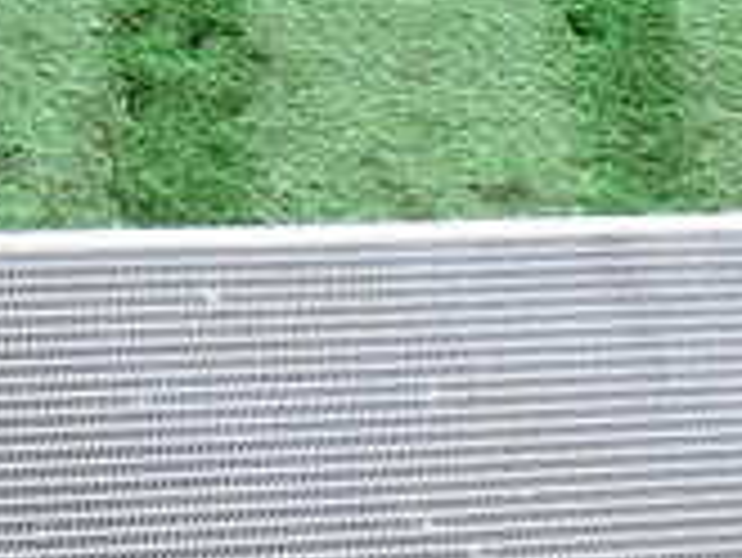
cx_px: 198
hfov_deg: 15.0
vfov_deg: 10.9
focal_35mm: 131
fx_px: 2810
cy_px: 810
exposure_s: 1/60
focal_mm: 6.37
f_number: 2.5
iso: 200
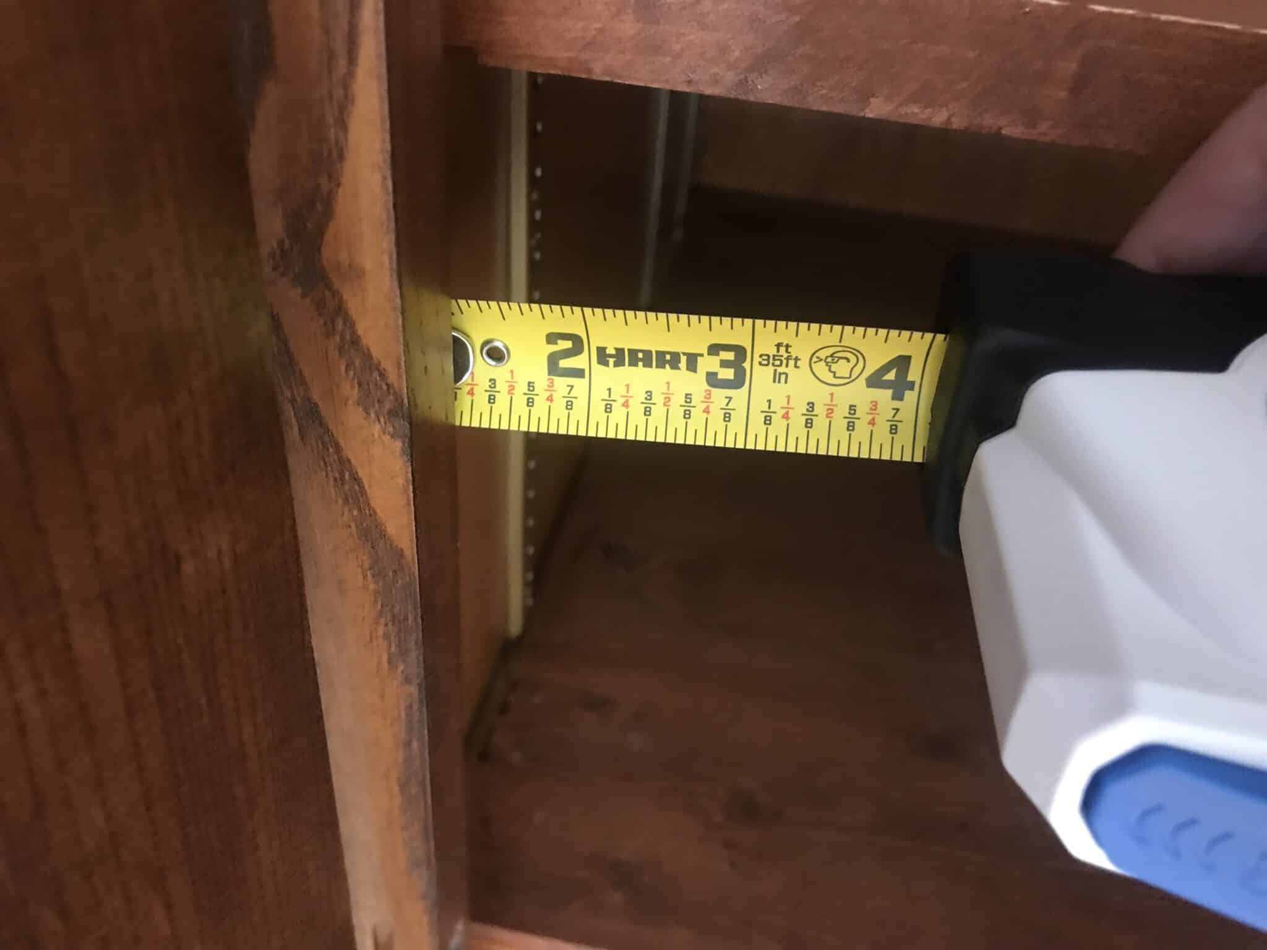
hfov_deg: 63.4
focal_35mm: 28
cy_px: 475
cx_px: 634
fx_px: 1025
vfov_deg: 49.7
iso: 100
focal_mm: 3.99
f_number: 1.8
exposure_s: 1/5
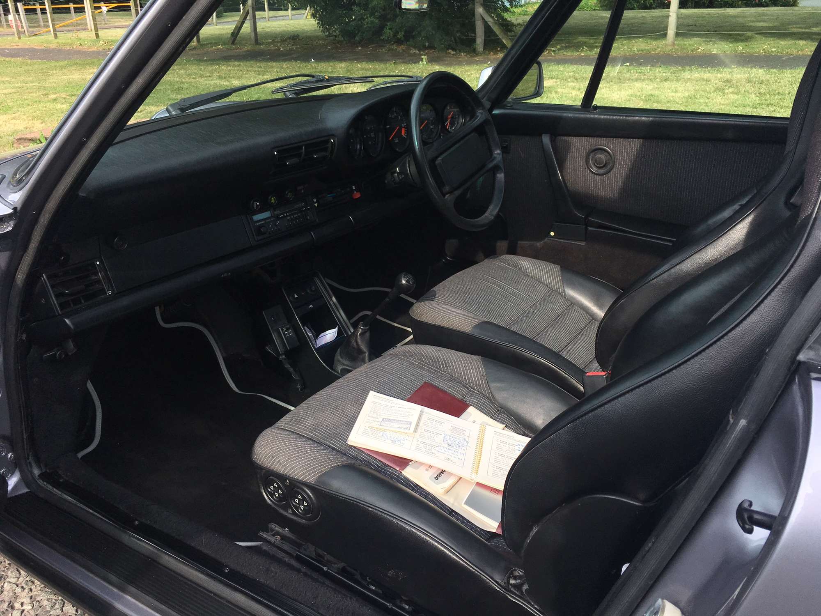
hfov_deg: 61.7
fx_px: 688
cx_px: 410
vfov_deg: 48.2
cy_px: 308
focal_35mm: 29
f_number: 2.2
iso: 25
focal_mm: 4.15
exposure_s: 1/565
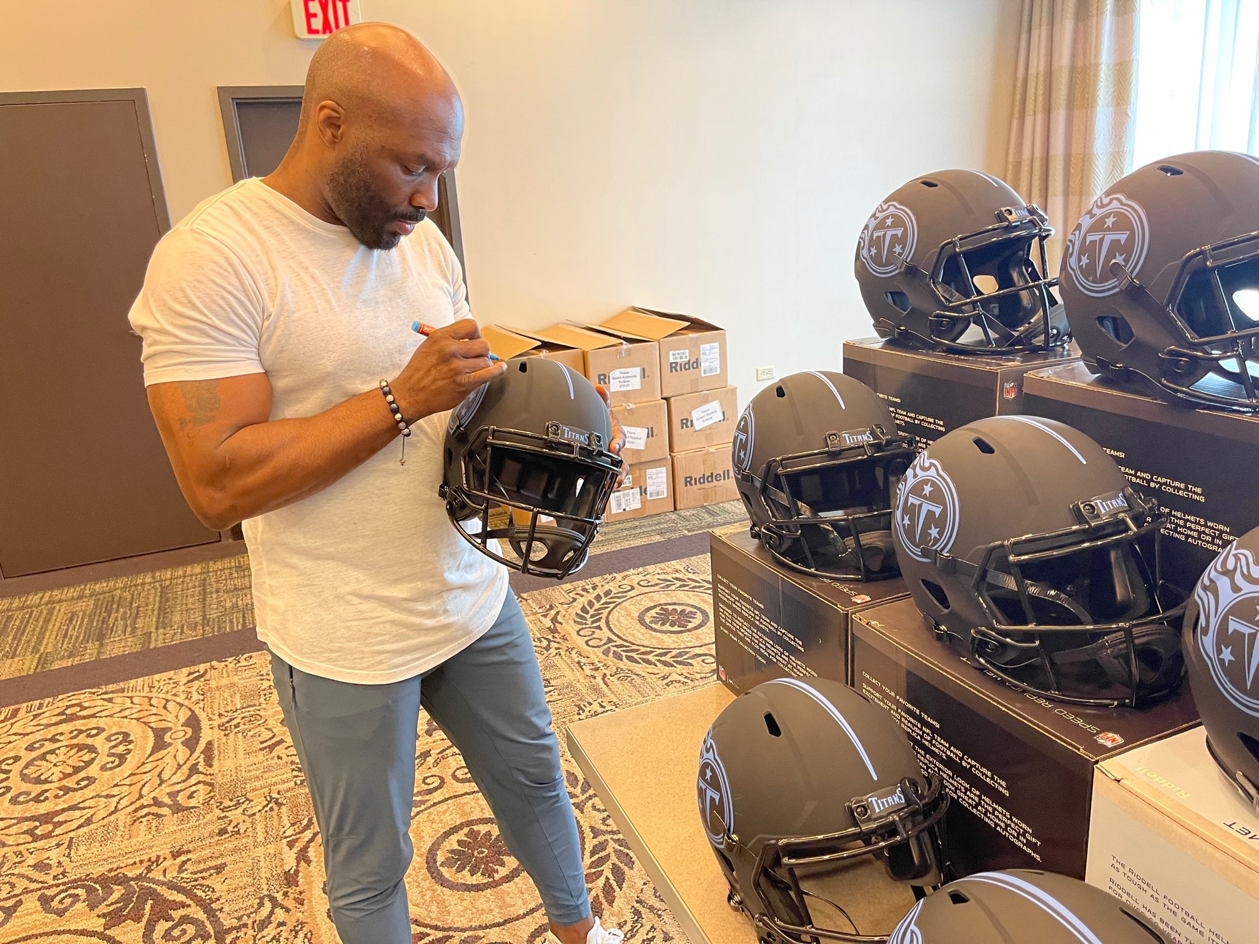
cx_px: 630
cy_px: 472
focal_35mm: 26
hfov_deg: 67.3
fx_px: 946
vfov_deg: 53.1
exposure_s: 1/60
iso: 160
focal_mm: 5.1
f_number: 1.6
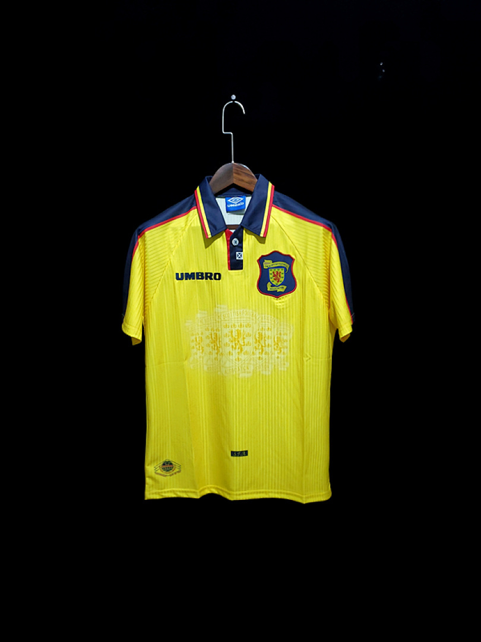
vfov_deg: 67.3
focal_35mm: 26
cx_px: 240
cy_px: 321
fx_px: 482
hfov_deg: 53.1
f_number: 1.5
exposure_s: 1/30
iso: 200
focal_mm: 4.3
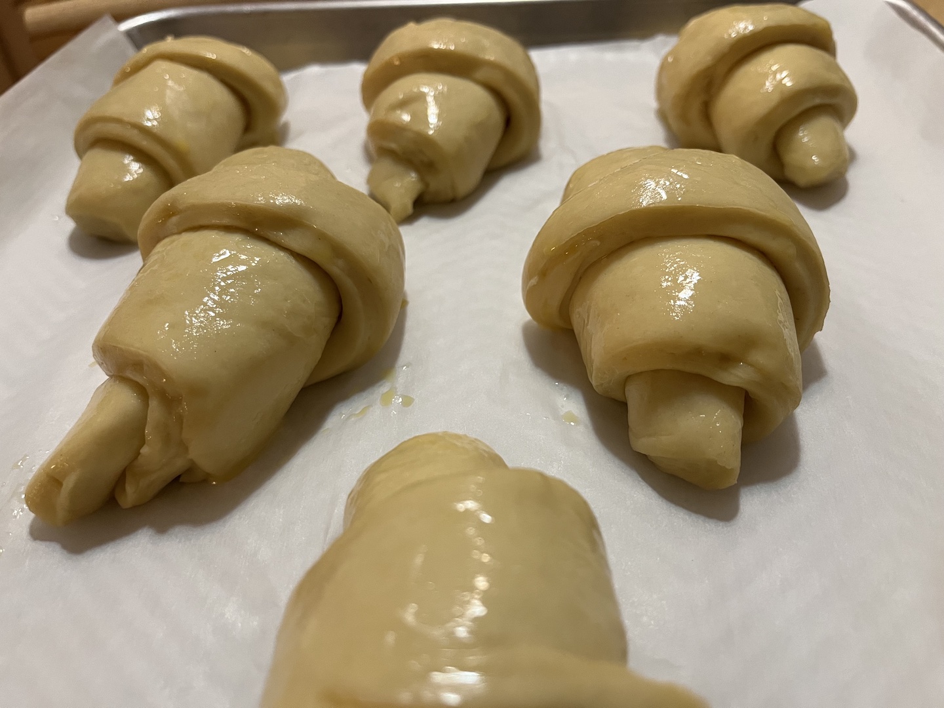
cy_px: 354
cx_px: 472
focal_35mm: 26
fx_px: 709
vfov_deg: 53.1
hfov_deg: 67.3
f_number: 1.6
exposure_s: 1/60
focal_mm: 5.1
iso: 320
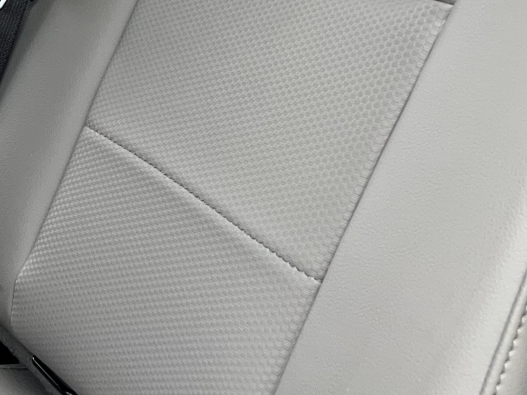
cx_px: 6
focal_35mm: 79
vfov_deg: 17.7
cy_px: -82
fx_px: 1203
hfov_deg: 23.7
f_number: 1.5
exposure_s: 1/391
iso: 32
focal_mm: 5.7
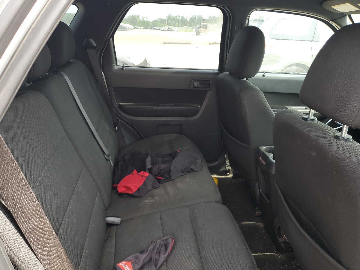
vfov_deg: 53.1
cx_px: 180
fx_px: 270
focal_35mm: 26
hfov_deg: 67.3
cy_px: 135
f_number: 1.5
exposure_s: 1/172
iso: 50
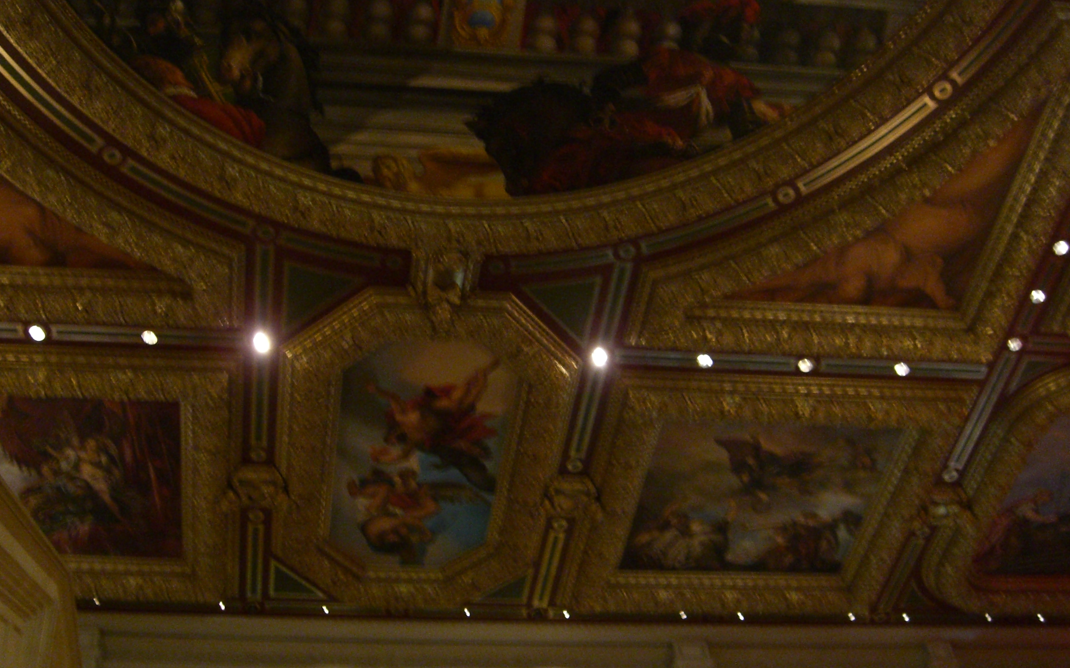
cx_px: 461
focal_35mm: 49
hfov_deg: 41.0
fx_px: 1429
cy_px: 370
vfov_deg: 26.3
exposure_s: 1/8
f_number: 2.8
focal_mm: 7.9
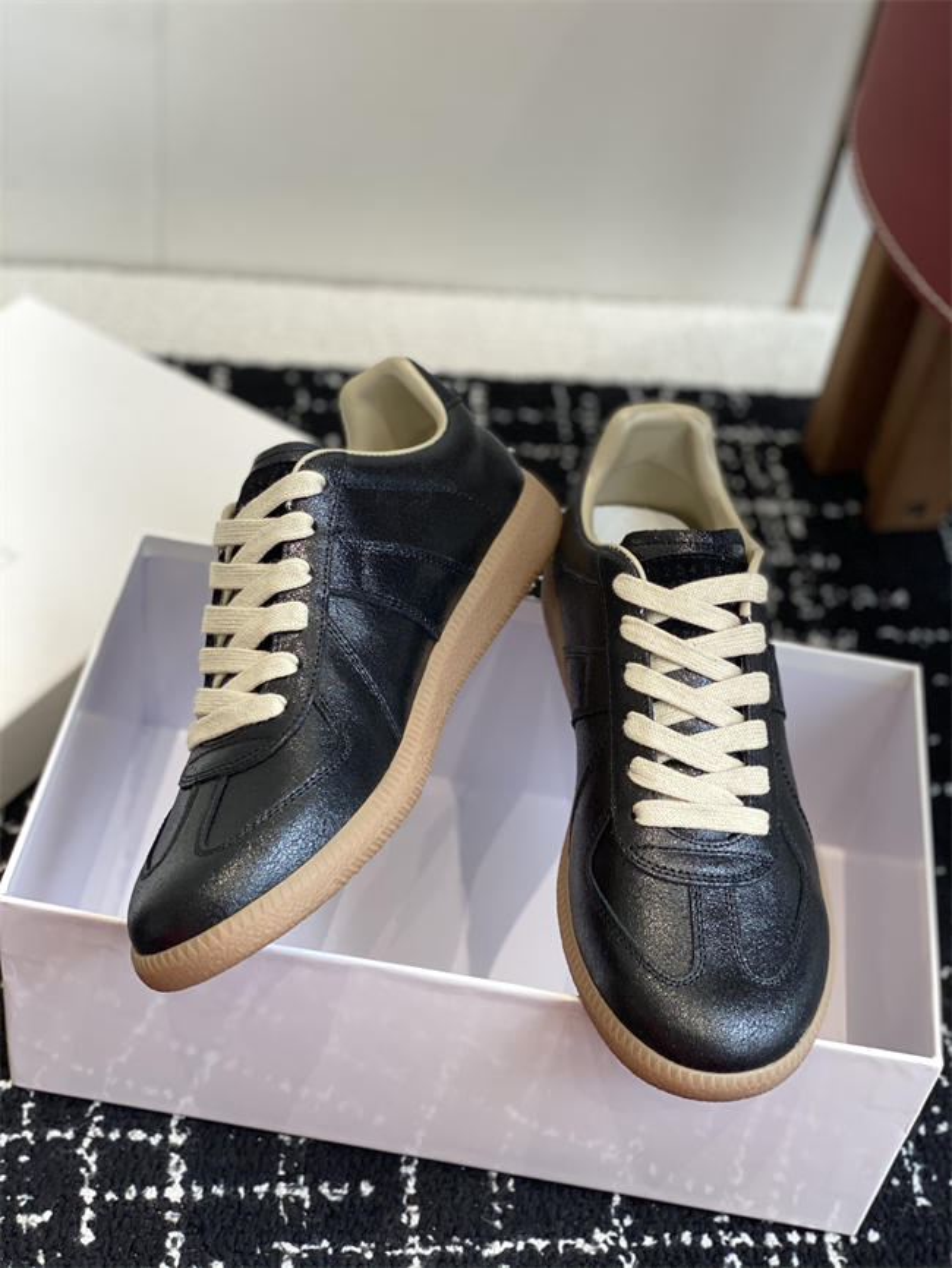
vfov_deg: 36.8
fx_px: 1906
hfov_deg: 28.0
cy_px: 634
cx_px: 476
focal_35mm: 52
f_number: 2
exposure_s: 1/122
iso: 80
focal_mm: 6
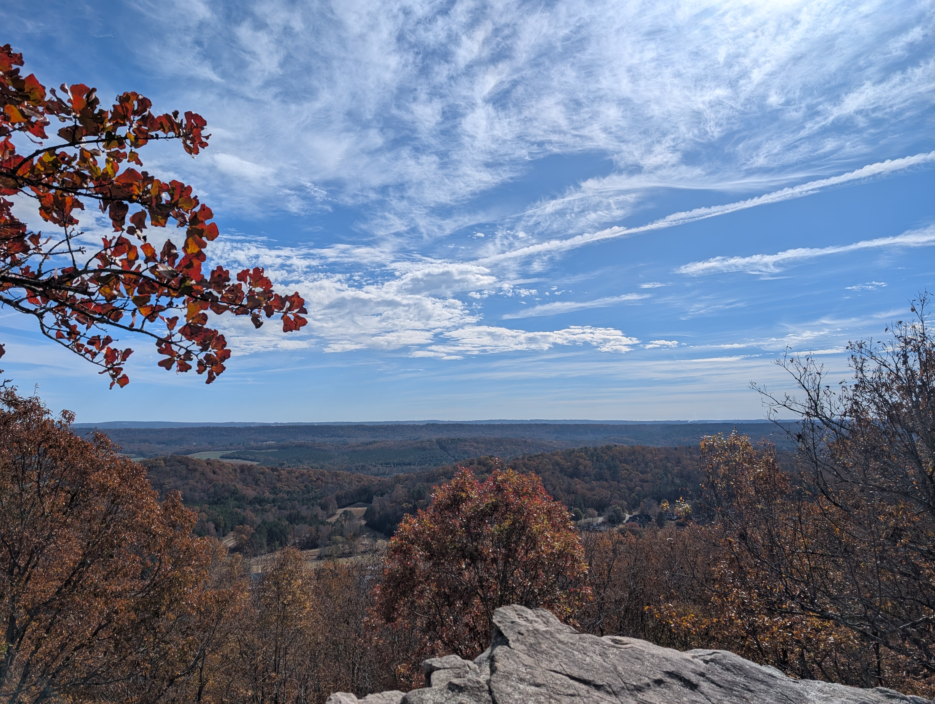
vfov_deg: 56.9
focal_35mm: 24
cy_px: 352
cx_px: 468
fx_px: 649
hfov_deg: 71.5
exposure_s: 1/3968
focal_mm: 6.9
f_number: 1.68
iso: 20
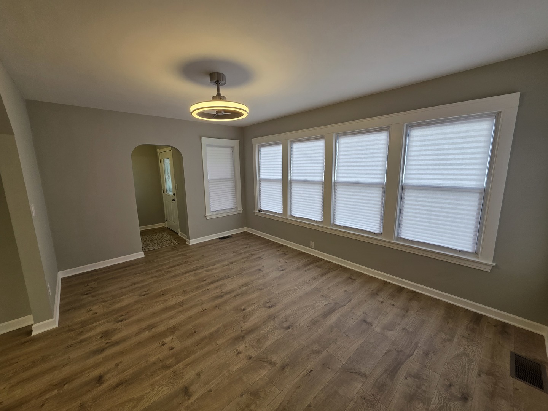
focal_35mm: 13
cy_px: 206
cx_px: 274
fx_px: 206
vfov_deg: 89.9
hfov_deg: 106.2
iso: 100
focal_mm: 2.2
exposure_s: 1/120
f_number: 1.9
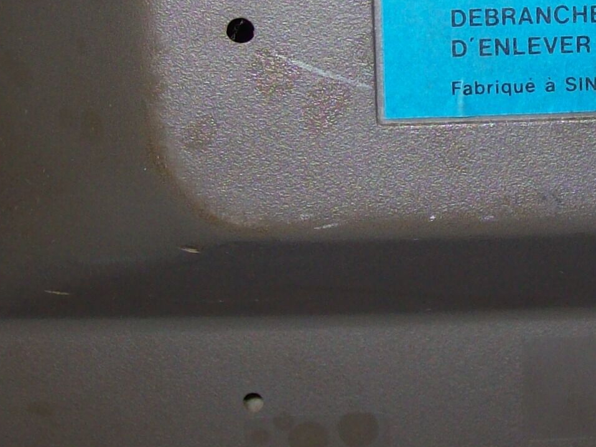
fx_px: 1842
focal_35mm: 107
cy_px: 83
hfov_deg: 18.0
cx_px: 558
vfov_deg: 13.8
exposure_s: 1/64
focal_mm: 6
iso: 80
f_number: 2.7
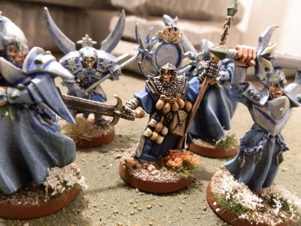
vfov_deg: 49.7
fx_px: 243
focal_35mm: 28
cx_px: 150
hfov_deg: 63.4
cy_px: 113
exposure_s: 1/40
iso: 400
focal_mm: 5
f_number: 3.1
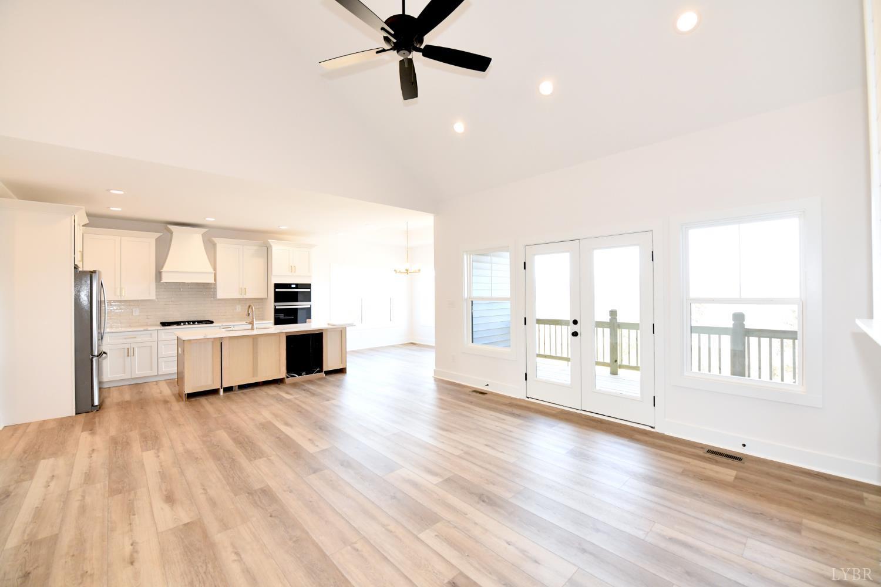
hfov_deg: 100.4
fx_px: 367
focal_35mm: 15
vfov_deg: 77.3
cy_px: 294
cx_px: 440
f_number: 4.5
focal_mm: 15
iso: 2500
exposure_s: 1/250
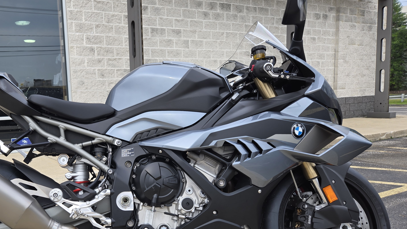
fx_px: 378
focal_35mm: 35
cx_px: 128
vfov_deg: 33.5
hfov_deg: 55.2
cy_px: 150
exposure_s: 1/628
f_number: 1.8
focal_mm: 5.4
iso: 25
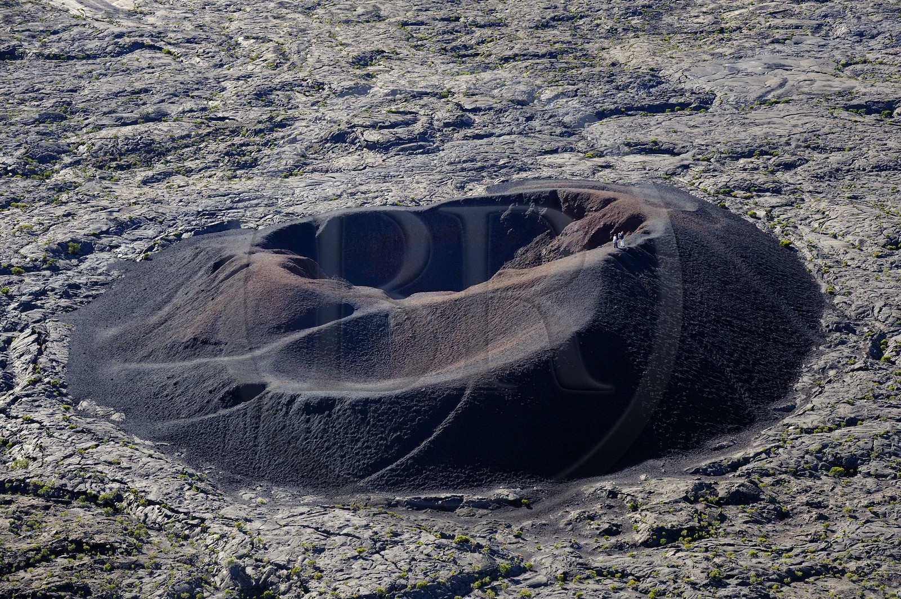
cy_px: 300
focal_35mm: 125
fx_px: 3126
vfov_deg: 10.9
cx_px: 450
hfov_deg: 16.4
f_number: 7.1
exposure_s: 1/250
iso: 640
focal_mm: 125
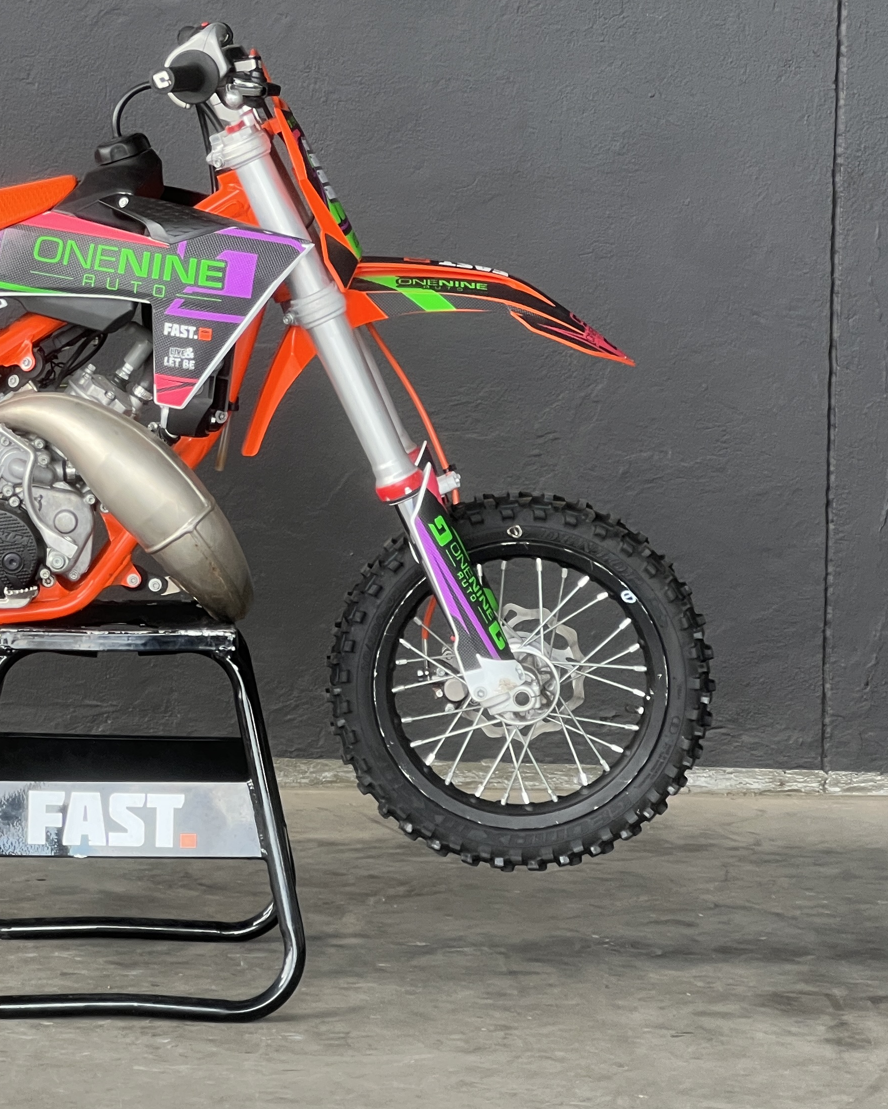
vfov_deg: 14.1
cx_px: 65
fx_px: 4467
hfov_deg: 11.3
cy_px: 391
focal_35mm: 136
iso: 64
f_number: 2.8
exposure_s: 1/99
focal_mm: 9
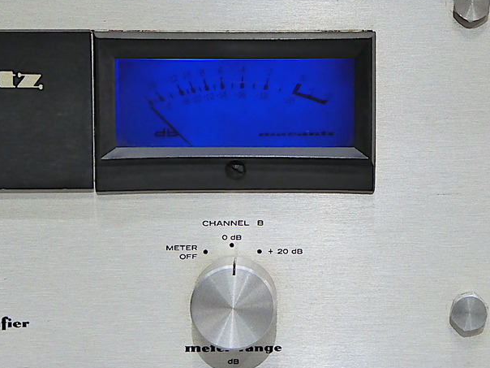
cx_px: 283
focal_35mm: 143
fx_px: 2024
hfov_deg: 13.8
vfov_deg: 10.4
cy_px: 153
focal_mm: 16.1
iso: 1600
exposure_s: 1/60
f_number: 6.3
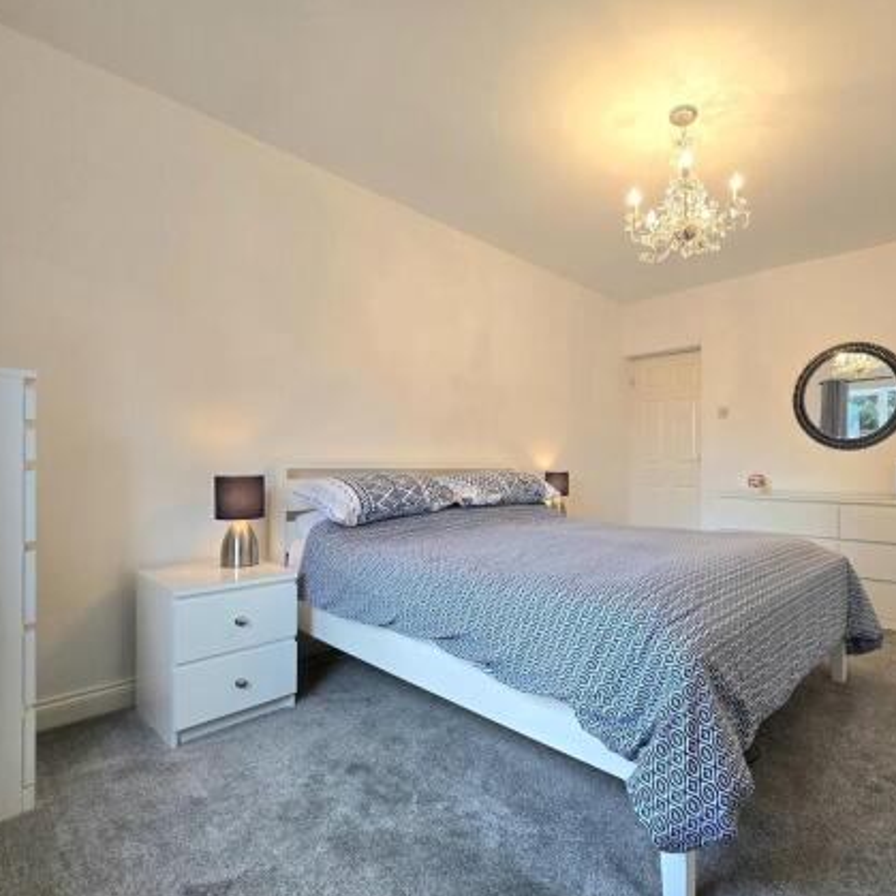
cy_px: 459
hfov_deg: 85.3
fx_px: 469
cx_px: 574
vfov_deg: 87.4
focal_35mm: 16
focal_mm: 2.2
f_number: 2.2
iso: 80
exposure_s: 1/50.3
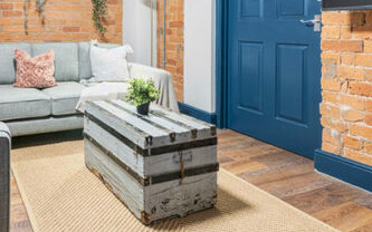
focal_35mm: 30
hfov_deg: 57.7
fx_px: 304
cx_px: 69
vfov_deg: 38.9
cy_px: 23
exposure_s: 5
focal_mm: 14
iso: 200
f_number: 20
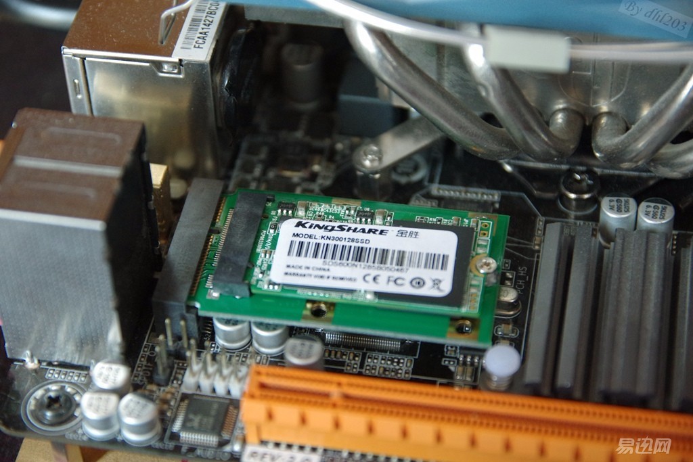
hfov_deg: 19.5
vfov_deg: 13.0
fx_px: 2021
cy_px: 231
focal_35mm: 105
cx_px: 346
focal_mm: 70
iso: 1600
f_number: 4
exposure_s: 1/40
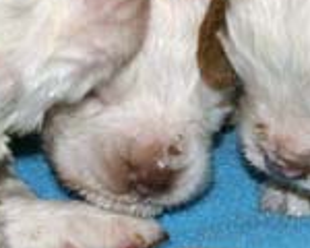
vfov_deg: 4.1
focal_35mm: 376
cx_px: 401
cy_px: -108
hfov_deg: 5.1
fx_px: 3450
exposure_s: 1/80
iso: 400
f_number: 5.6
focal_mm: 50
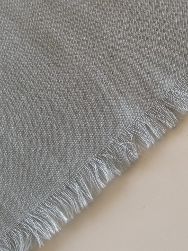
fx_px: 456
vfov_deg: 29.3
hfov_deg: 23.0
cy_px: 19
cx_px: 147
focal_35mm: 63
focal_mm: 6.76
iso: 64
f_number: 1.78
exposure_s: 1/121
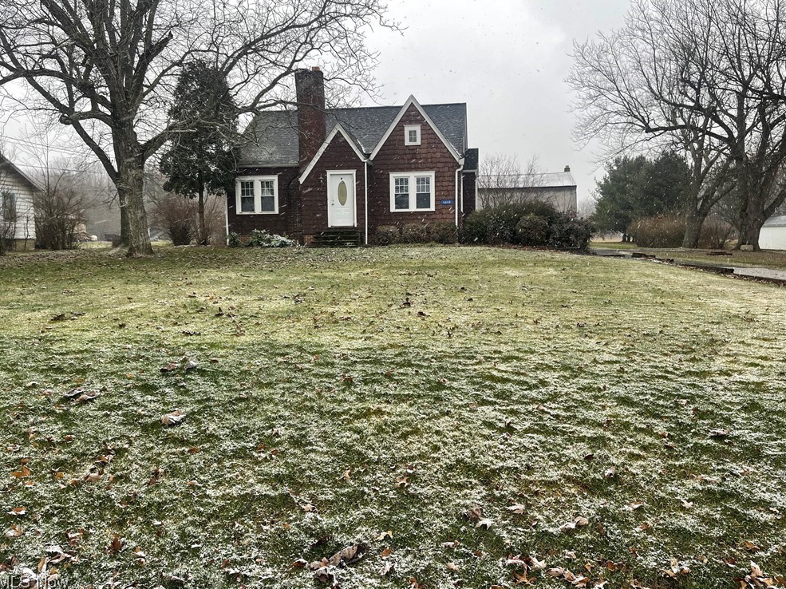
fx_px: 590
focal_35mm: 26
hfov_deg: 67.3
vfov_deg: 53.0
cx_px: 401
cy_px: 289
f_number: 1.6
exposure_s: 1/183
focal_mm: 5.1
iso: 32
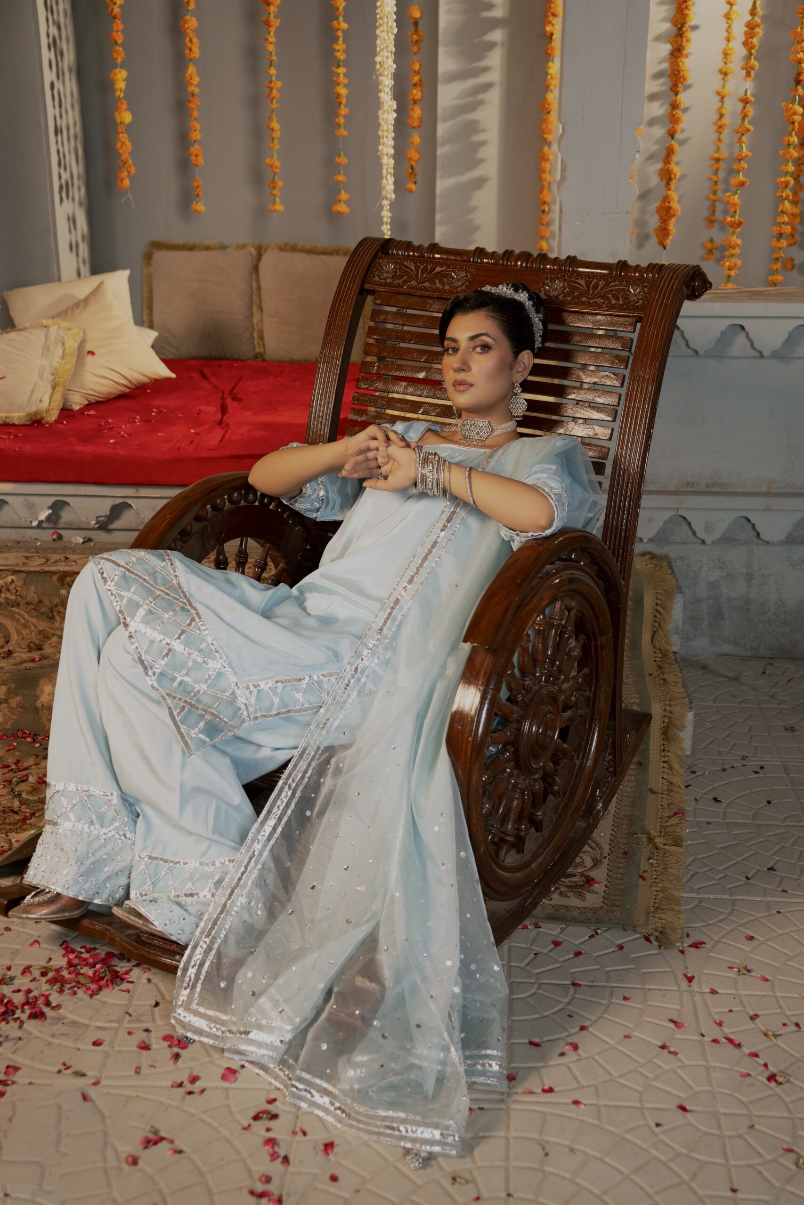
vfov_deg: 46.8
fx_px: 1393
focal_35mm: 42
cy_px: 602
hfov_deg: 32.2
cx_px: 402
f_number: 3.5
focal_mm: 41.6
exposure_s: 1/200
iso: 500
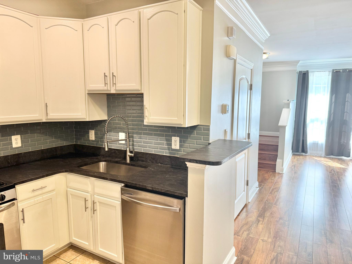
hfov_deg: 71.6
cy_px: 132
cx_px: 176
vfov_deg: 56.8
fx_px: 244
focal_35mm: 24
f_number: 1.78
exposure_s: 1/120
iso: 160
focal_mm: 6.76
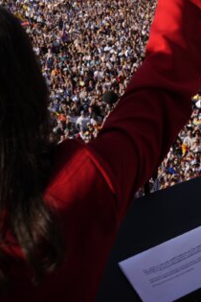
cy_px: -50
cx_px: 234
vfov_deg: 26.4
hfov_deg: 18.8
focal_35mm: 69
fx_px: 578
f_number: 4
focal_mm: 17
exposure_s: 1/1600
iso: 160
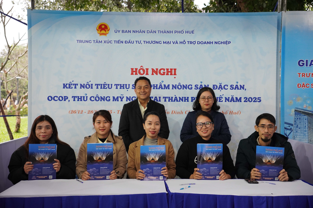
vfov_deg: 27.7
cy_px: 104
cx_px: 156
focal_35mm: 49
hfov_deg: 40.5
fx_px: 424
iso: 800
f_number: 3.5
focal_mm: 32.5
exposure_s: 1/60
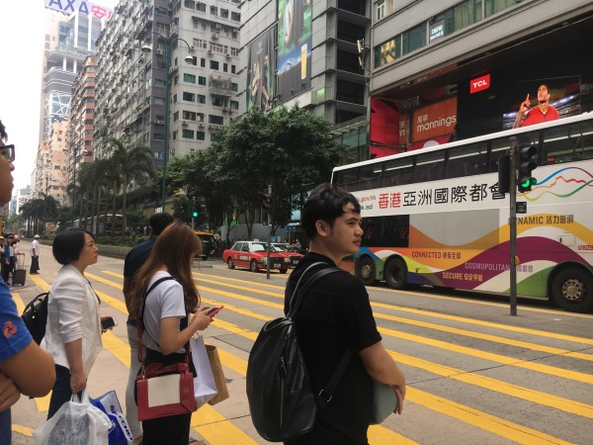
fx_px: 497
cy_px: 222
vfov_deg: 48.2
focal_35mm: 29
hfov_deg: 61.7
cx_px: 296
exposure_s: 1/364
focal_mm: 4.15
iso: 25
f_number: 2.2
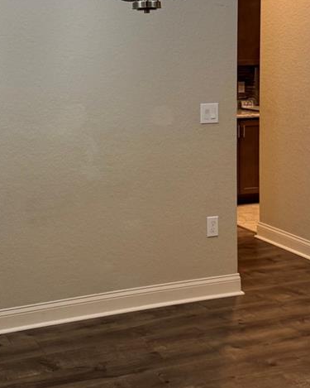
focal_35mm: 60
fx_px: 688
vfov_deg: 30.9
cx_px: 102
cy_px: 94
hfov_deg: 25.2
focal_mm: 6.76
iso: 200
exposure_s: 1/120
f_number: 1.78
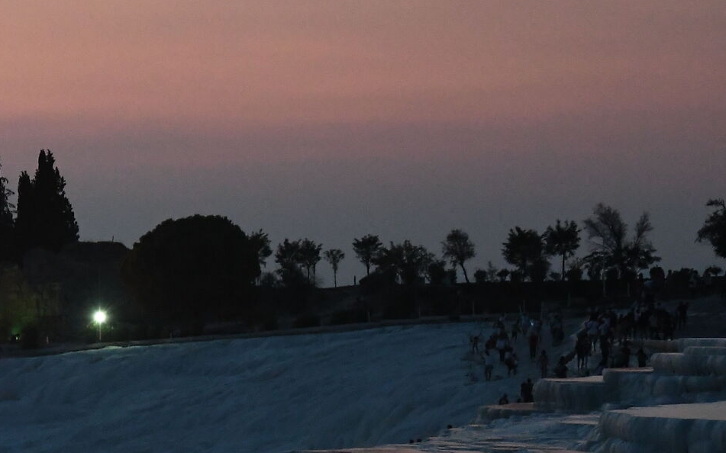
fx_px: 3818
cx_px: -179
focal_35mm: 193
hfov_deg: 10.7
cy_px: 385
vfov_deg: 6.8
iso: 4000
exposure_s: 1/80
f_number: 5
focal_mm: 50
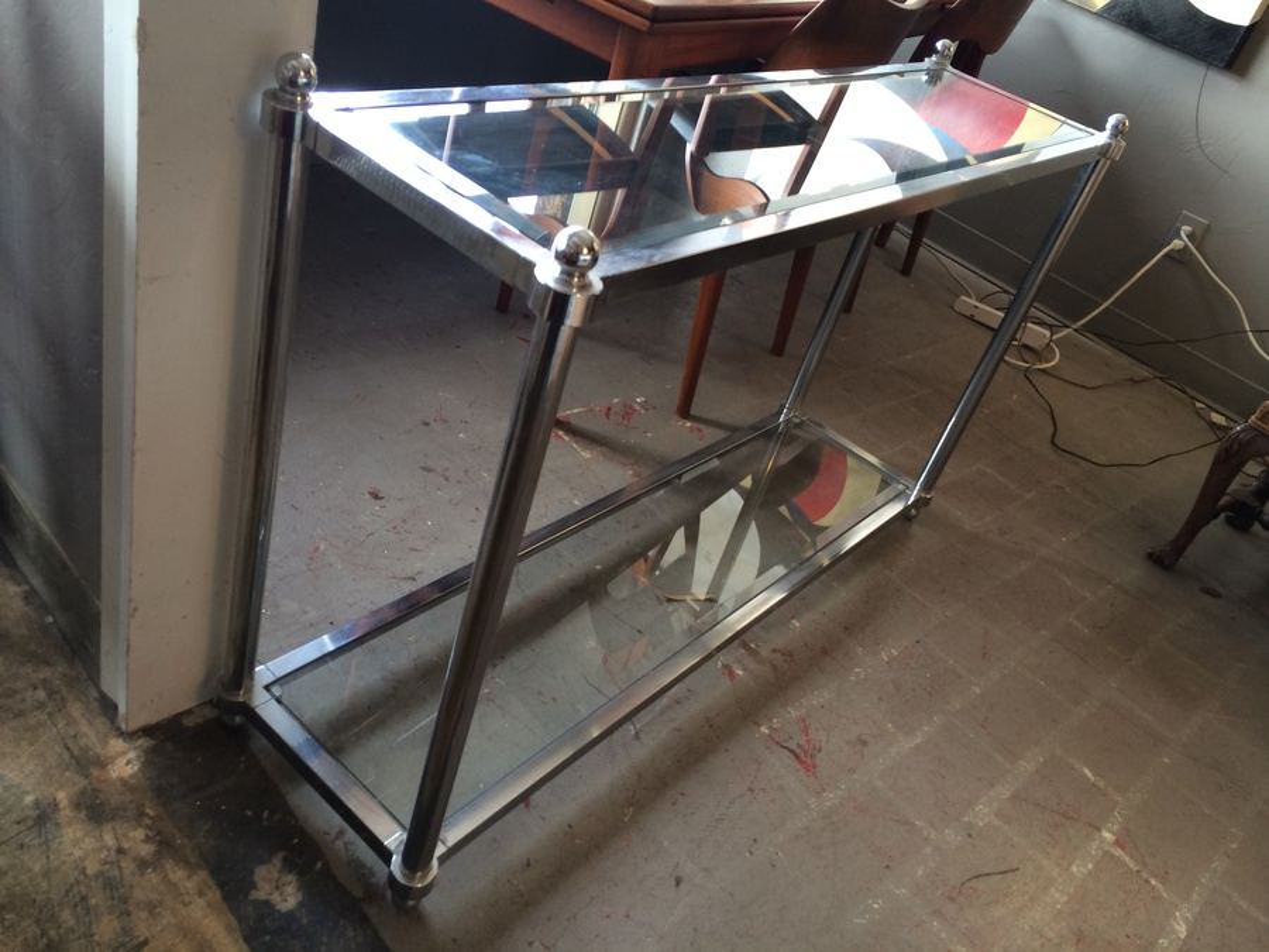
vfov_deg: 46.8
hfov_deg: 60.0
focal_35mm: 30
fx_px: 1100
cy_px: 476
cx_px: 634
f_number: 2.2
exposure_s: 1/30
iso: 40
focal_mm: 4.12
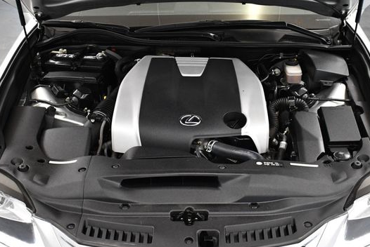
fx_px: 576
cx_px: 196
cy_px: 138
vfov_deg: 24.2
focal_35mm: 56
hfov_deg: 35.6
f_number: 3.8
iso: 1800
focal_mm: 23
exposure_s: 1/125
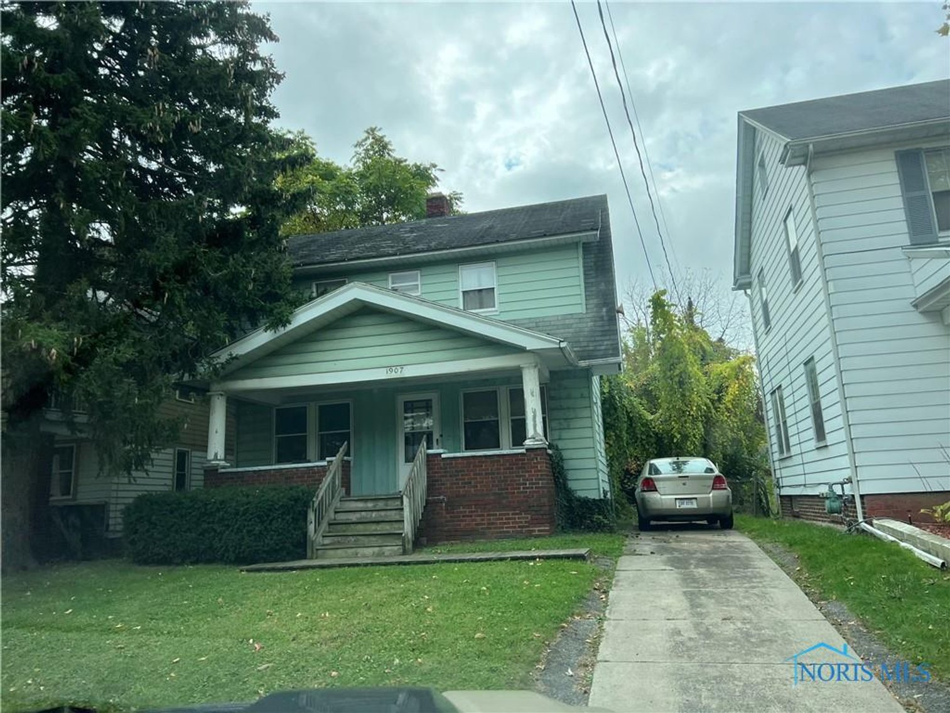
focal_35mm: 26
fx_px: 714
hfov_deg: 67.3
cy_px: 356
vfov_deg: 53.1
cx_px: 475
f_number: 1.5
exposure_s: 1/1029
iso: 50
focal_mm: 5.7
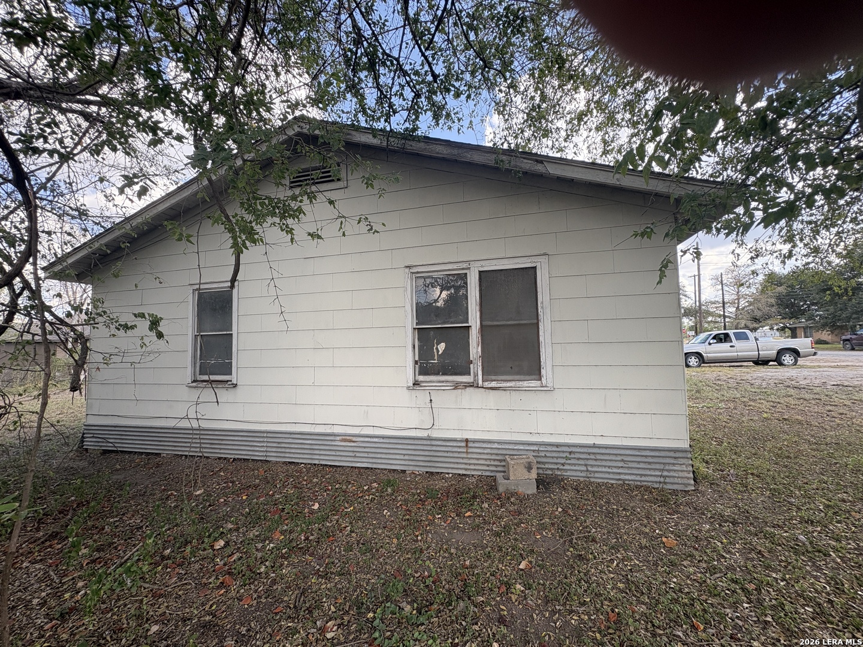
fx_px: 349
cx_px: 432
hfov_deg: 102.1
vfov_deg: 85.7
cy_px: 324
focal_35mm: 14
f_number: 2.2
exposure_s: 1/233
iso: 40
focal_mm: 2.22
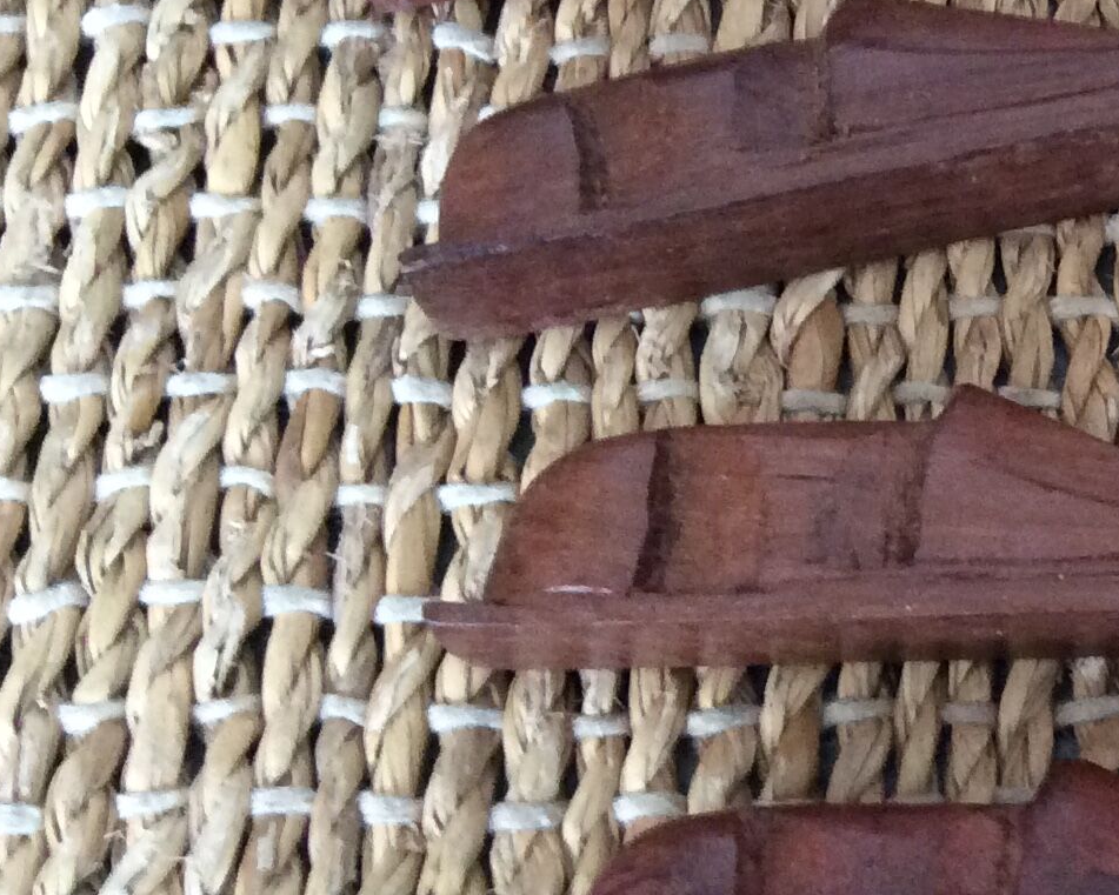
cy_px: 208
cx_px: 1344
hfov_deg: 21.0
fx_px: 2815
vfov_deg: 17.9
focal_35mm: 85
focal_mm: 3.3
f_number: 2.4
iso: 200
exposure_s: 1/25
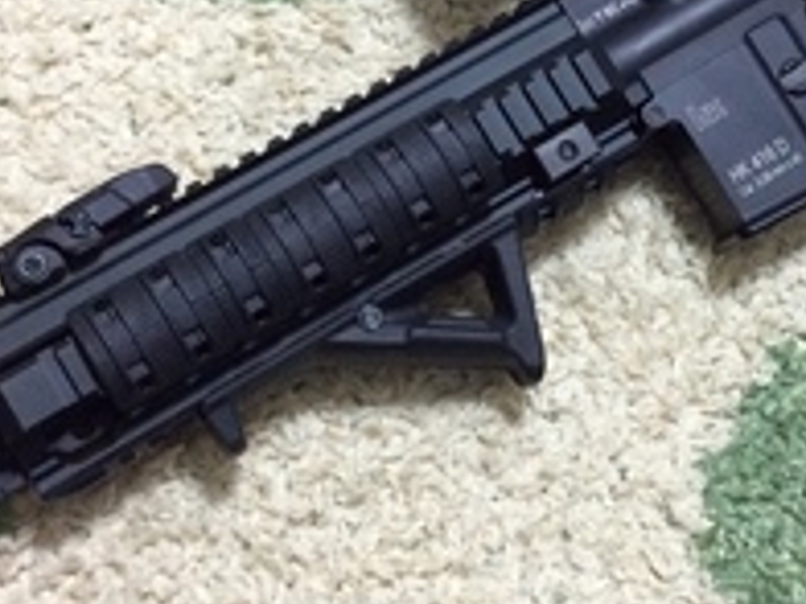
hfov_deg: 24.3
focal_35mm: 79
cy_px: 134
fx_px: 1839
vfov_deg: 18.5
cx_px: 637
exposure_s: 1/24
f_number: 2.4
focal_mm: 3.3
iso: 160
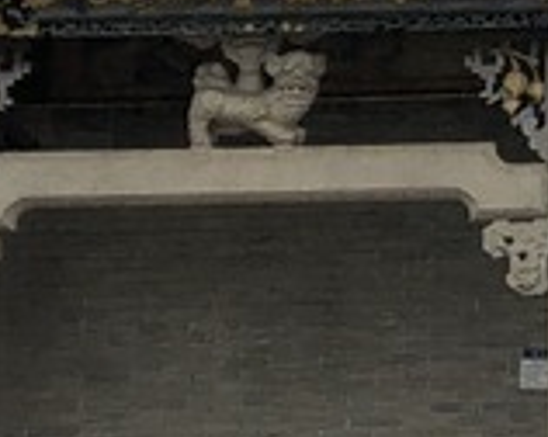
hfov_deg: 8.7
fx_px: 3369
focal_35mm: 208
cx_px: 1124
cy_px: -146
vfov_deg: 7.3
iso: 20
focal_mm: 3.99
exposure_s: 1/906
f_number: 1.8
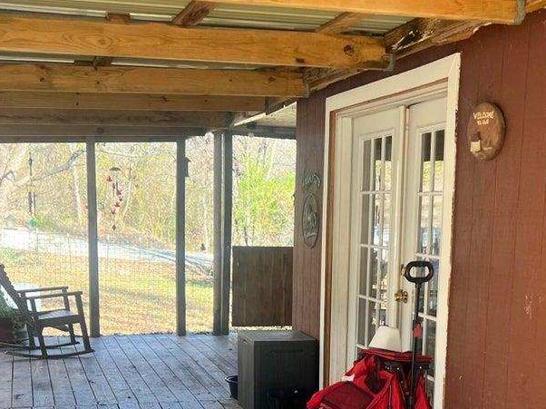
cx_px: 351
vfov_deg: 24.0
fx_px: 930
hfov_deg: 32.5
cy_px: 380
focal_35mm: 59
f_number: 1.5
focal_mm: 5.7
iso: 50
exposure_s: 1/230
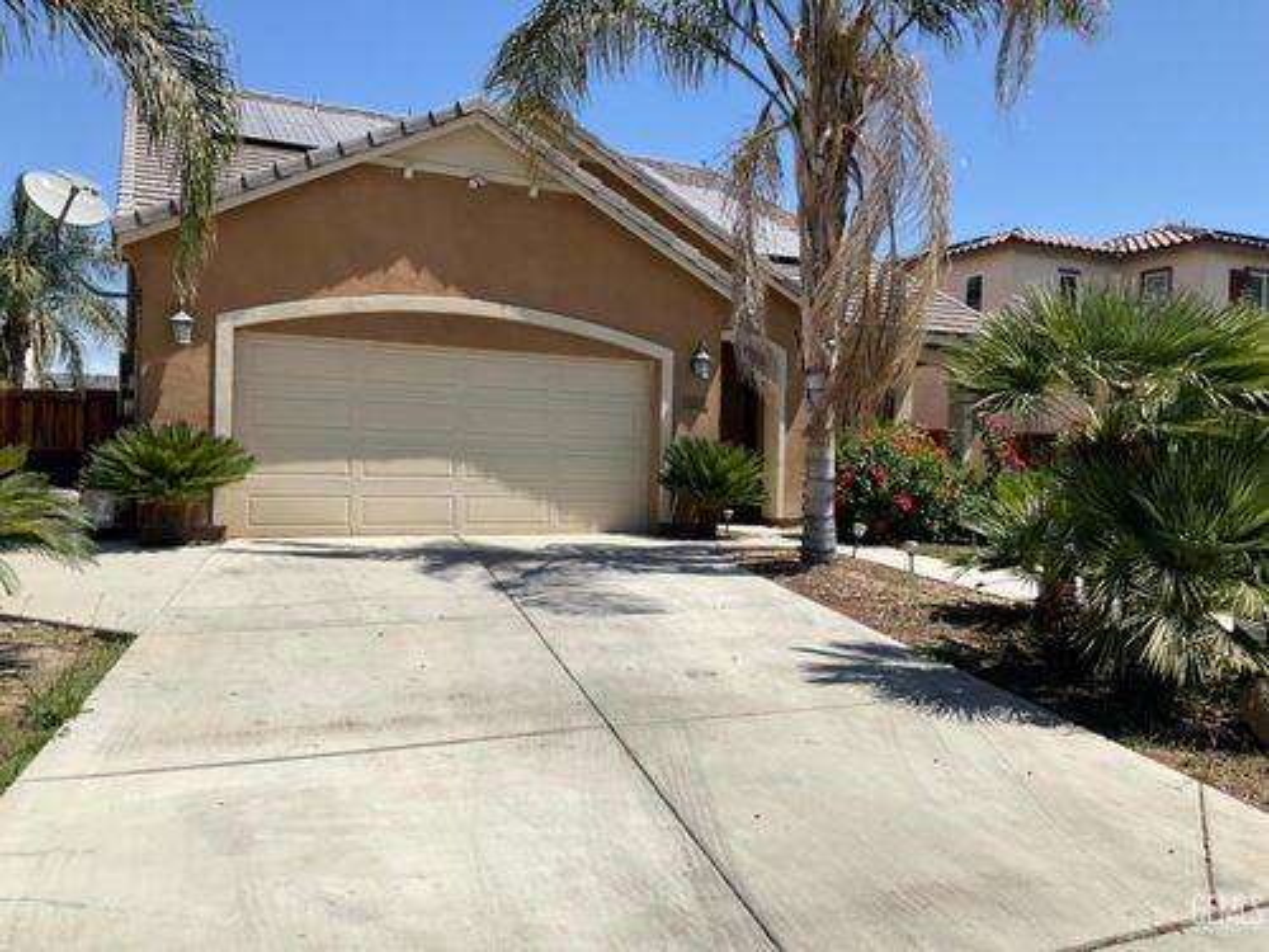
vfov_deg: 48.2
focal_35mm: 29
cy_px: 476
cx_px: 634
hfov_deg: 61.7
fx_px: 1063
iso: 16
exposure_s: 1/2959
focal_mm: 3
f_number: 1.8
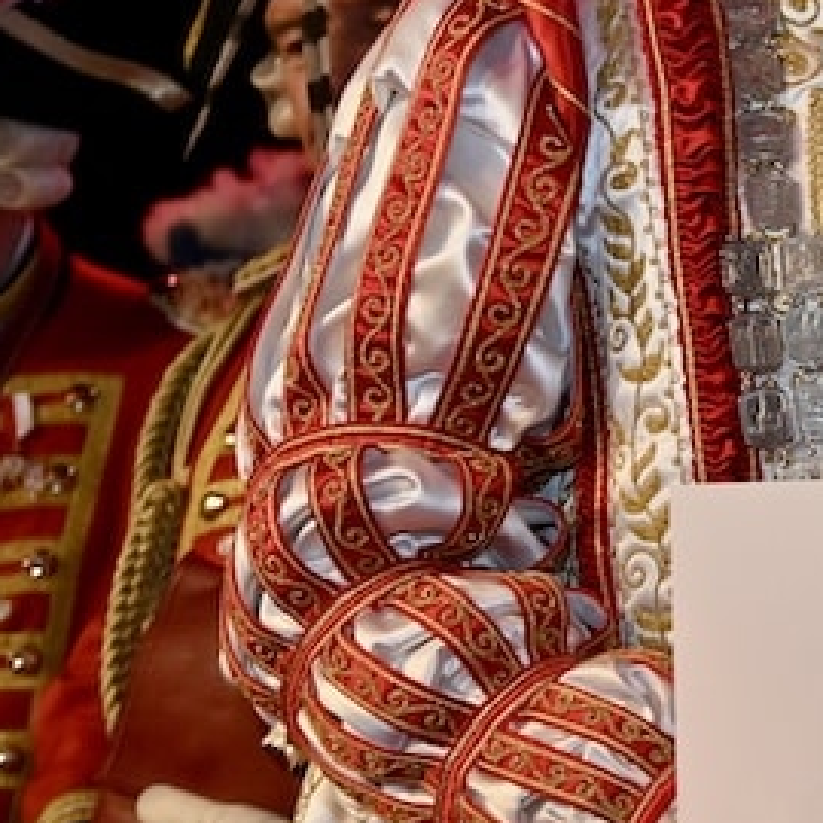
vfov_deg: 12.0
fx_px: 3900
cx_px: 1448
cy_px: 154
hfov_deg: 11.3
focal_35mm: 145
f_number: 2.8
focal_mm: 45
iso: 900
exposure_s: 1/250
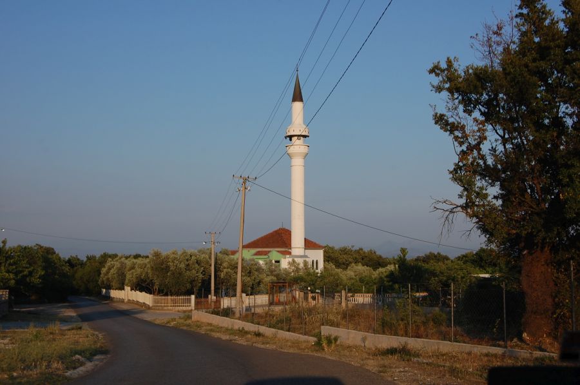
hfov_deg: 42.4
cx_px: 290
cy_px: 192
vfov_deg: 28.8
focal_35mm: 46
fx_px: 748
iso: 200
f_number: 9
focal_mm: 31
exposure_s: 1/320
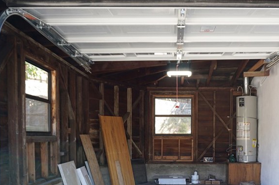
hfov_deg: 45.2
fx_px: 333
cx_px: 170
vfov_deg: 30.1
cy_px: 158
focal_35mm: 43
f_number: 3.5
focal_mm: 16
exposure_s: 1/60
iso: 160
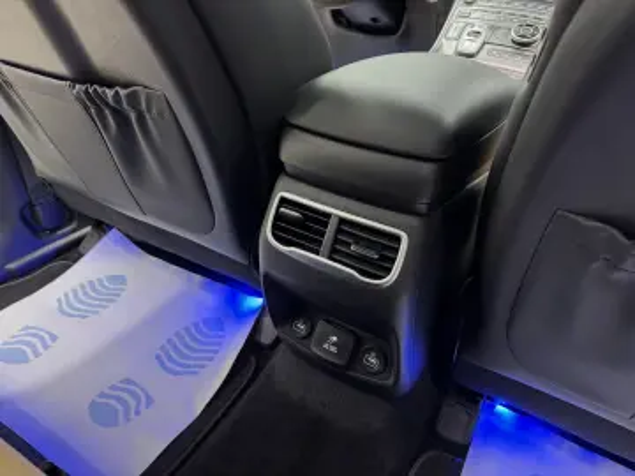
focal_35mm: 24
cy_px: 238
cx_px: 318
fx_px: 440
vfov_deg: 56.8
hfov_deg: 71.6
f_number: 1.78
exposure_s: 1/33
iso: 640
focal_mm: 6.76
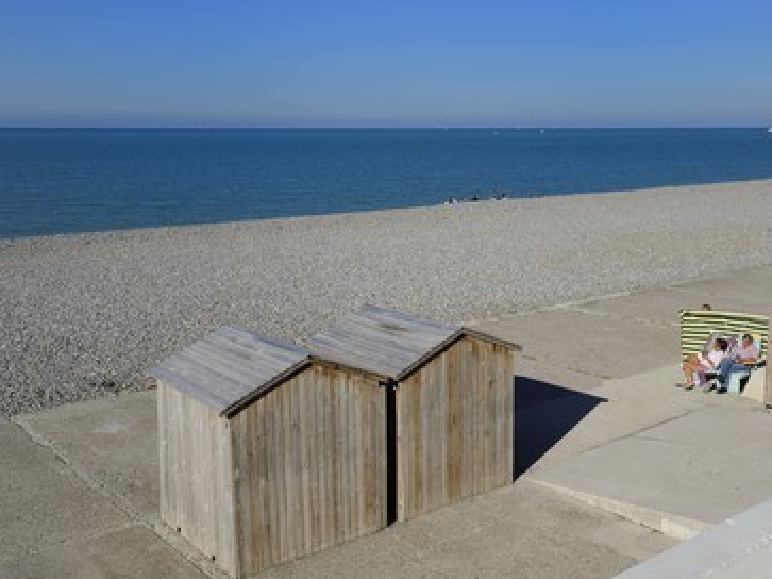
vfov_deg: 36.8
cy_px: 292
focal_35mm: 39
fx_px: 869
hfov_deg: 47.9
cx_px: 405
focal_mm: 35
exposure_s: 1/200
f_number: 14
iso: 200
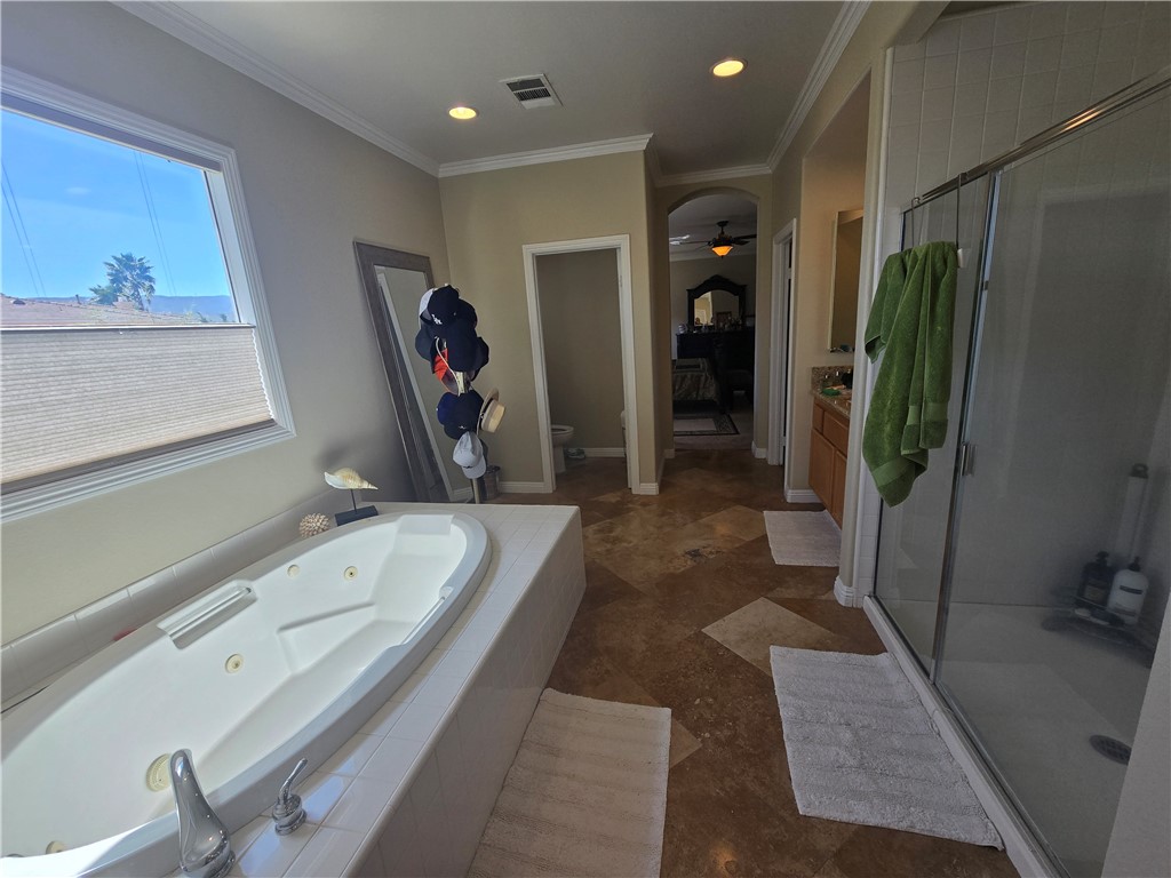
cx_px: 586
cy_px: 439
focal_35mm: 13
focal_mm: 2.2
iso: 50
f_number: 2.2
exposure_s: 1/319
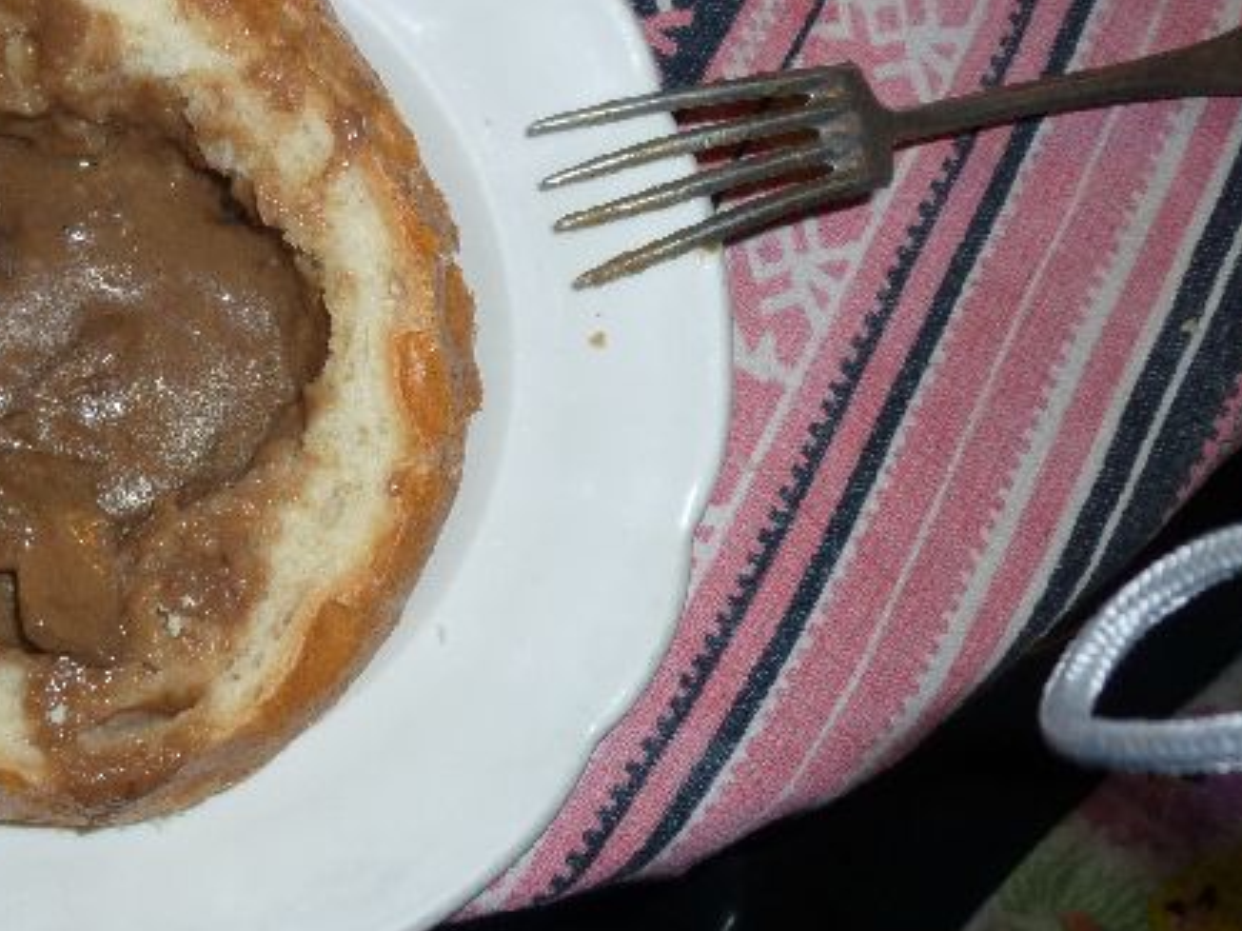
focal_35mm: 46
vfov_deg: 31.5
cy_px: 397
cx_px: 234
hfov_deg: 39.5
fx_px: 1650
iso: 100
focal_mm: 4.5
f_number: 3.3
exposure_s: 1/20
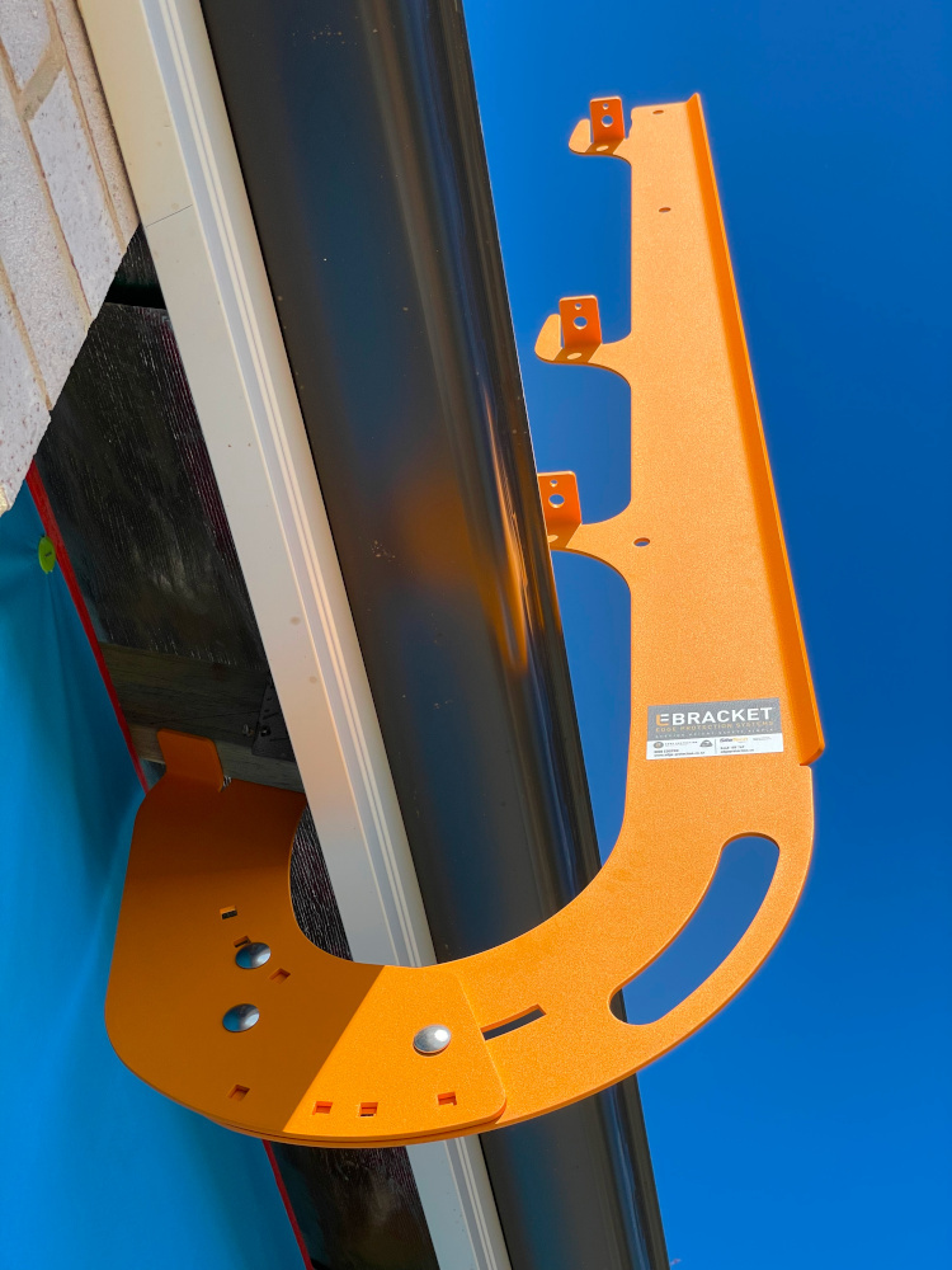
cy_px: 635
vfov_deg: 36.8
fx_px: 1907
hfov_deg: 28.0
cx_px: 476
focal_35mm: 52
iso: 25
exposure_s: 1/1370
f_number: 2
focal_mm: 6
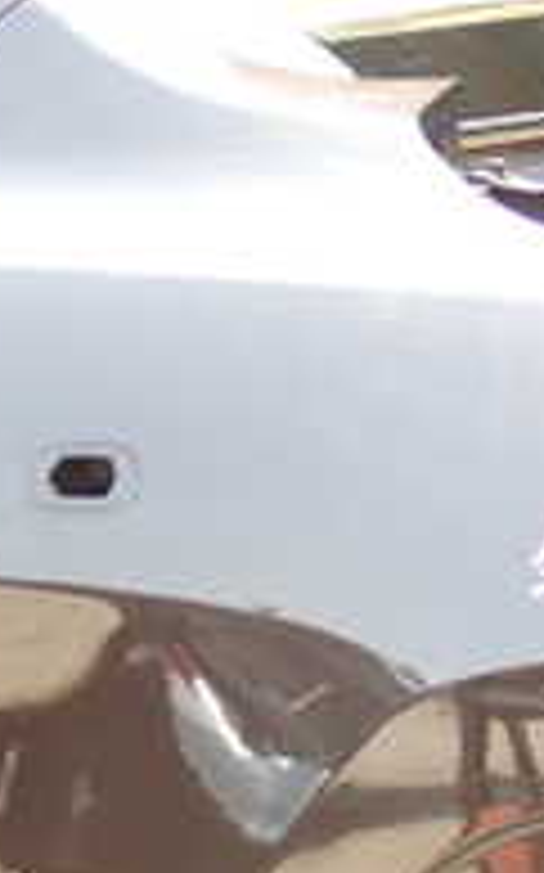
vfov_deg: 12.6
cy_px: 828
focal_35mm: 164
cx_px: 1061
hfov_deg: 7.7
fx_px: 3896
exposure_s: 1/100
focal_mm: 9.01
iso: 100
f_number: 3.2
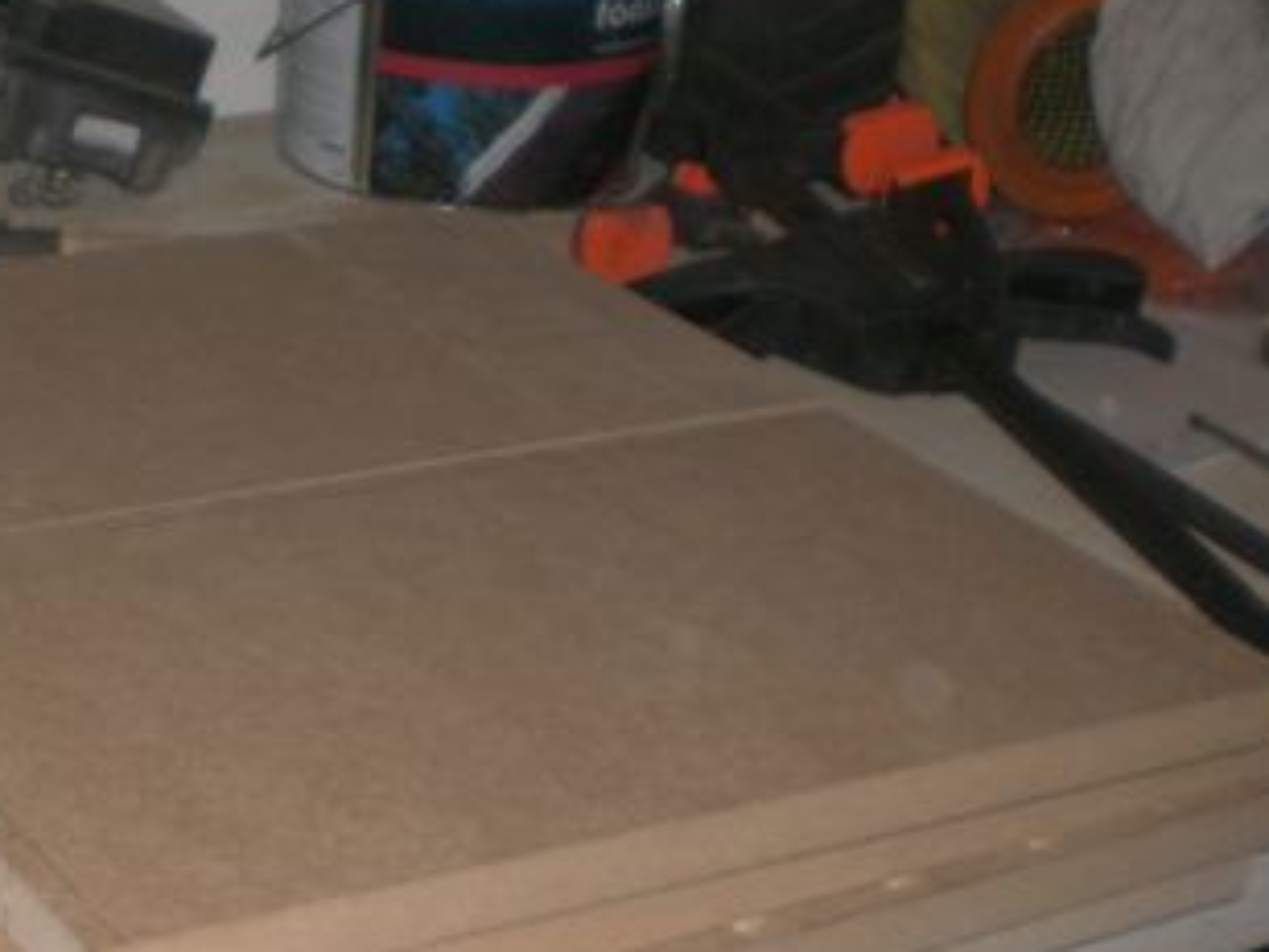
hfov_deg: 24.1
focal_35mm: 79
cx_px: 140
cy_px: 931
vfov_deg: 18.2
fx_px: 2896
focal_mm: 6.3
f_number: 3.1
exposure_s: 1/60
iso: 100
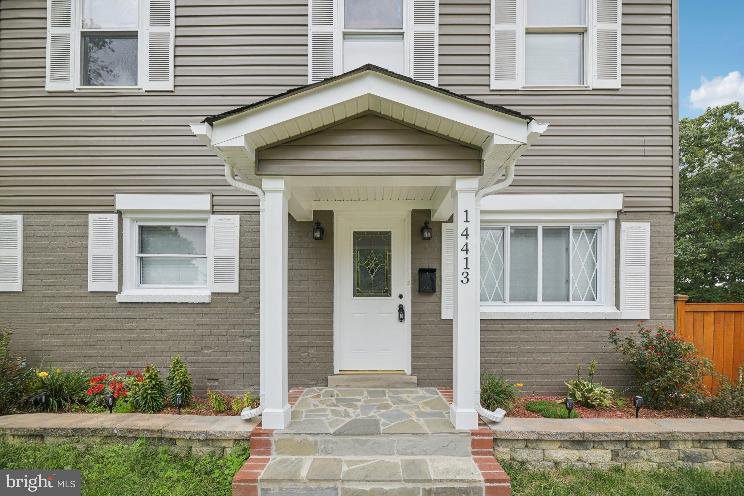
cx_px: 372
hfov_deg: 104.3
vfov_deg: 81.2
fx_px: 289
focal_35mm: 14
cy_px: 248
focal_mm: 14
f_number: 8
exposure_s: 1/100
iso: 100
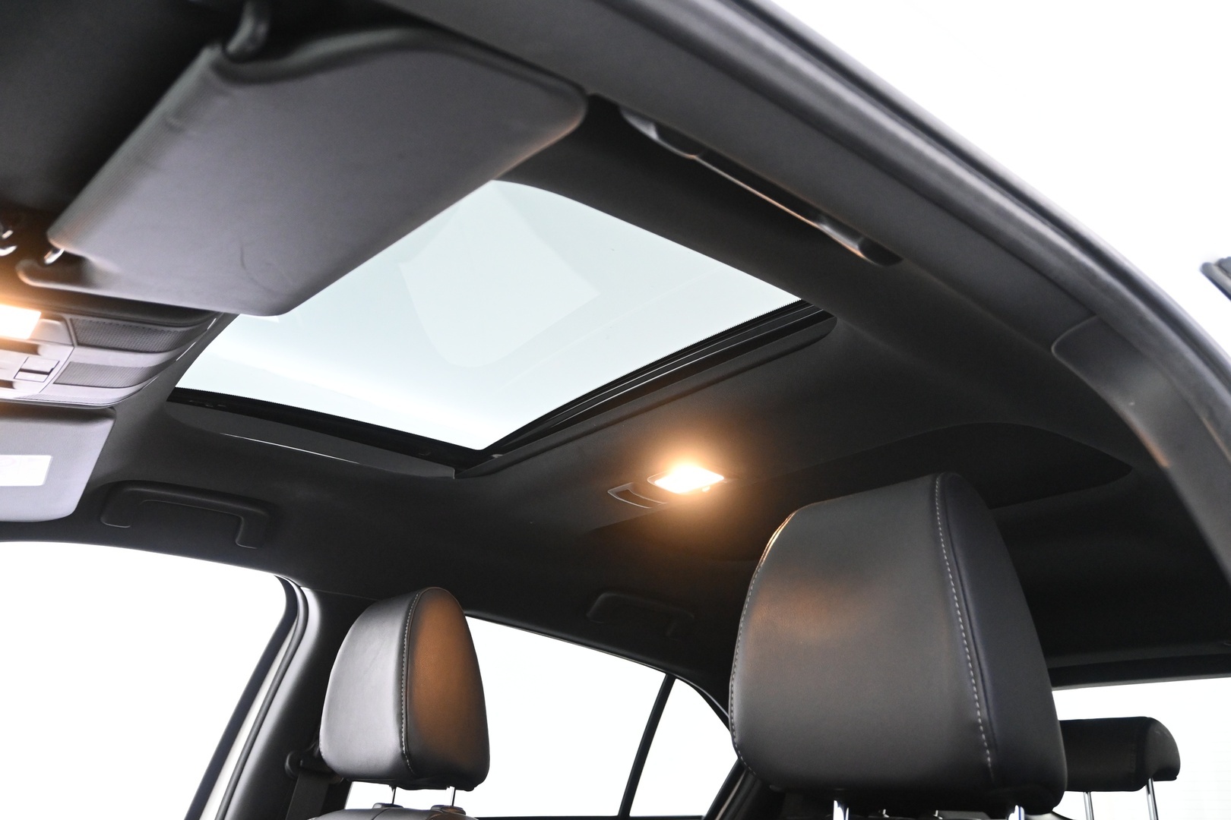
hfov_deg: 60.7
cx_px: 616
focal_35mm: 31
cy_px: 410
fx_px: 1051
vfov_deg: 42.6
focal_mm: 20.5
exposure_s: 1/15
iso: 2500
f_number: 3.8
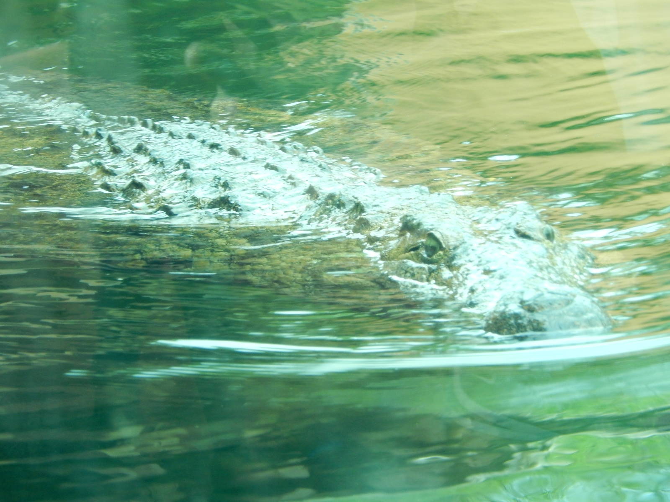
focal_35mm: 215
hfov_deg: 9.2
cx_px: 335
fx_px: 4161
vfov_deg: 6.9
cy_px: 251
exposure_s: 1/60
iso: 400
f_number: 5.8
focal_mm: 38.6
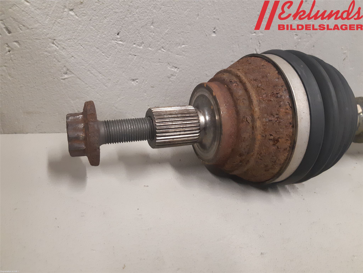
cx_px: 182
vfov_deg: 53.1
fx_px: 273
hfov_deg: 67.3
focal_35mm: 26
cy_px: 136
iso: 250
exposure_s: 1/50
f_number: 1.7
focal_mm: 3.93
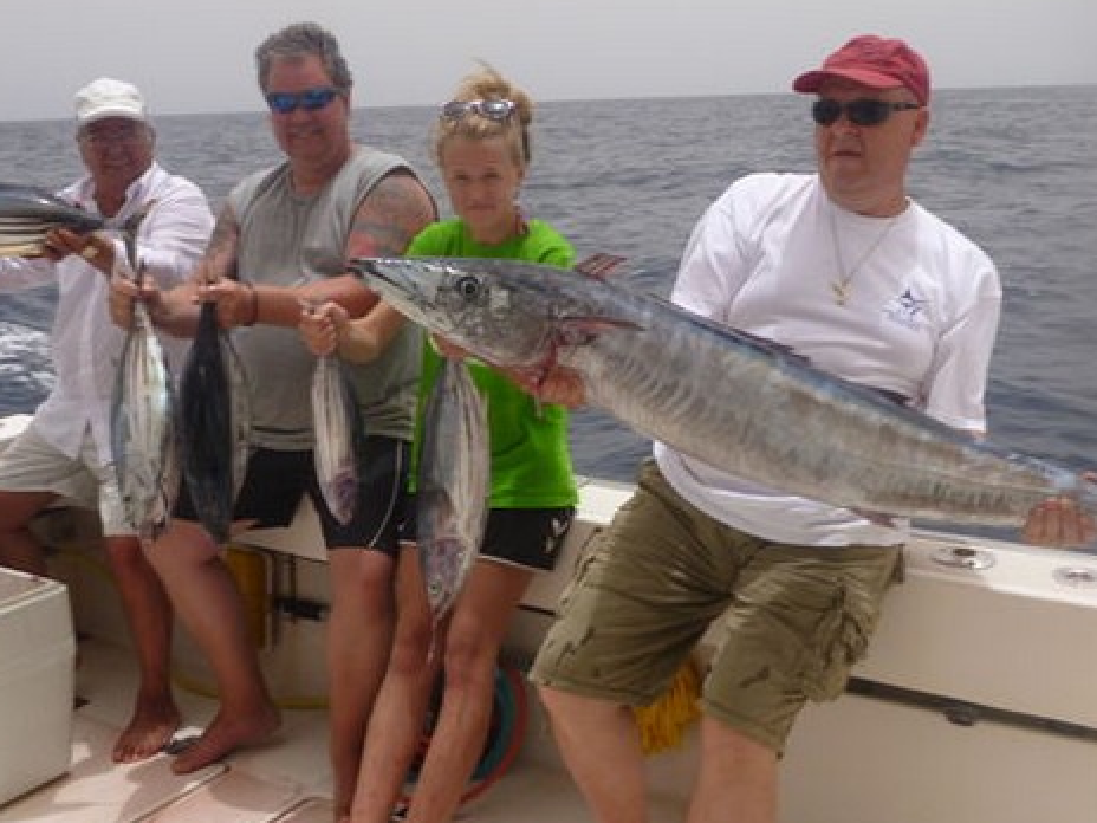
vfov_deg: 37.7
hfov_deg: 49.0
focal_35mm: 38
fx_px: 1204
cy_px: 357
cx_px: 565
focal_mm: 4.9
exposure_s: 1/160
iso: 100
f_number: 10
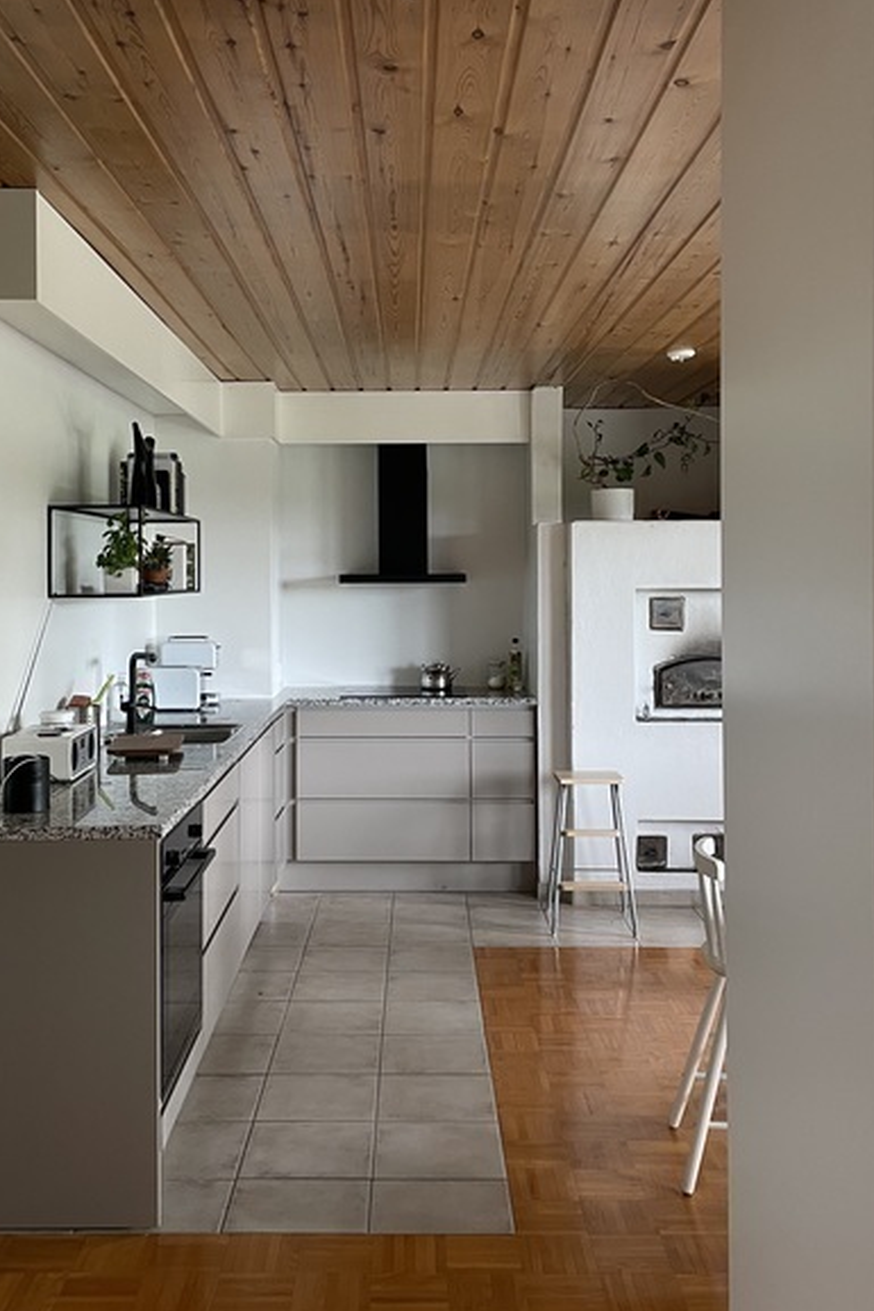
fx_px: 1310
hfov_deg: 36.9
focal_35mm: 36
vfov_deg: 53.0
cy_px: 593
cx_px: 400
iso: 125
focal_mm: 4.2
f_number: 1.6
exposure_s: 1/60
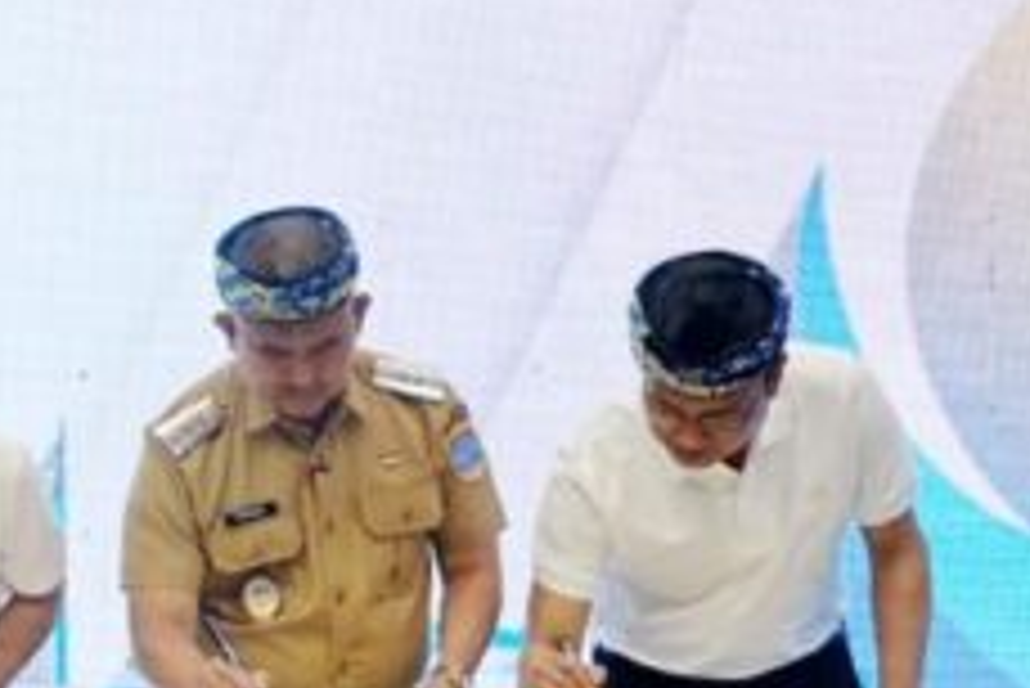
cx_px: -562
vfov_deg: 8.8
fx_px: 4495
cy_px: 452
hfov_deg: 12.4
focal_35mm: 157
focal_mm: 48
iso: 5000
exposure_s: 1/250
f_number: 5.6
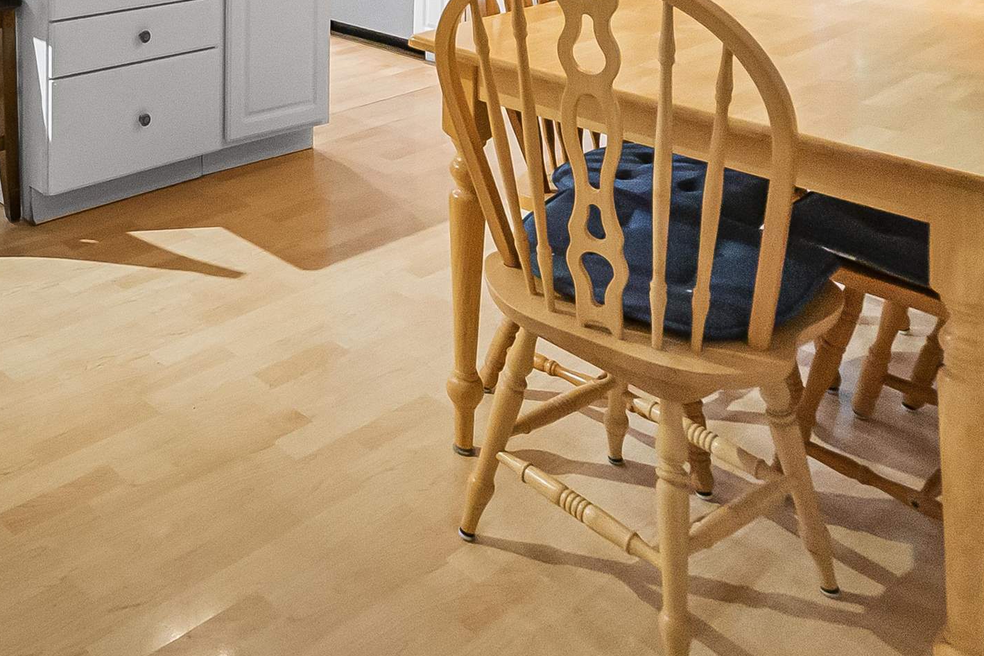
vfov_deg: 33.6
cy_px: -6
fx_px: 984
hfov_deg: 48.3
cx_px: 124
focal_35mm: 36
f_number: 2.8
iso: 1600
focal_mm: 8
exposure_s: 1/60
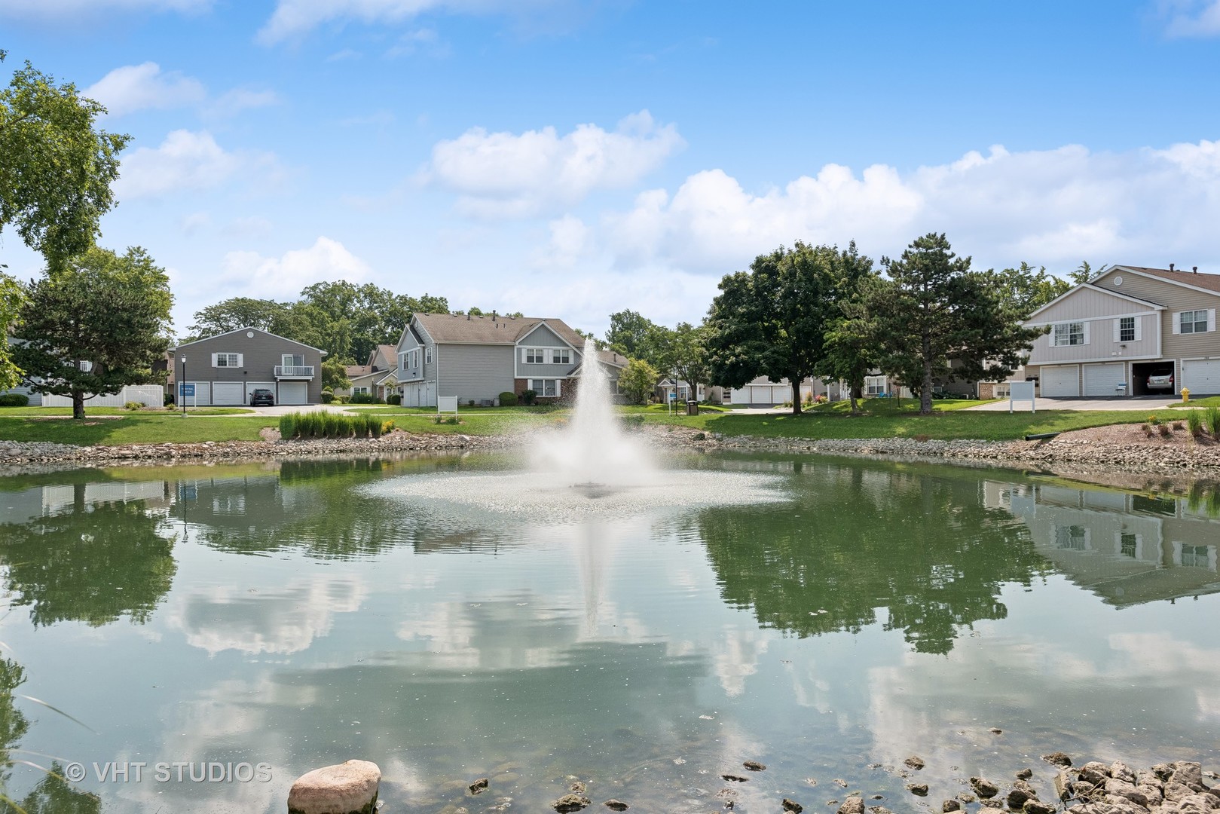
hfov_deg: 71.5
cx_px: 610
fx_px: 847
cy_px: 407
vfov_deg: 51.3
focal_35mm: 25
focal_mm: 25
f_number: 8
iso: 400
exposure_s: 1/1600
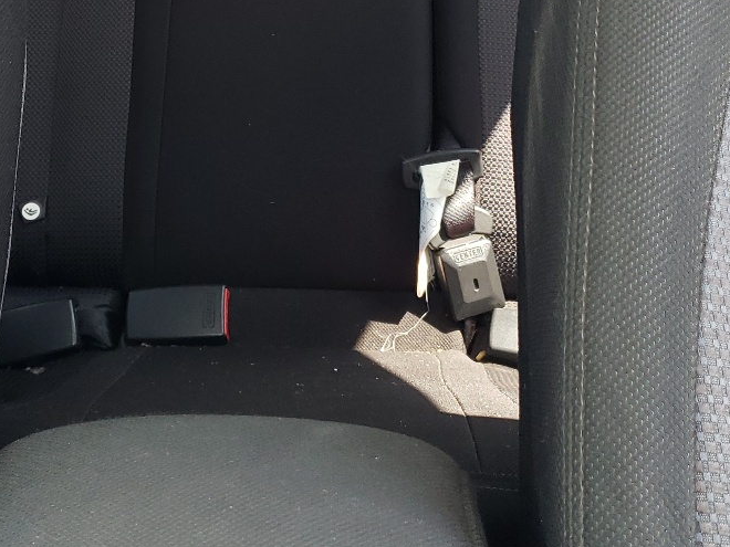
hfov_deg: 30.6
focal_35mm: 63
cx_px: 260
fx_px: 1329
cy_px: -42
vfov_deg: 22.1
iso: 91
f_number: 1.5
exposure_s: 1/120
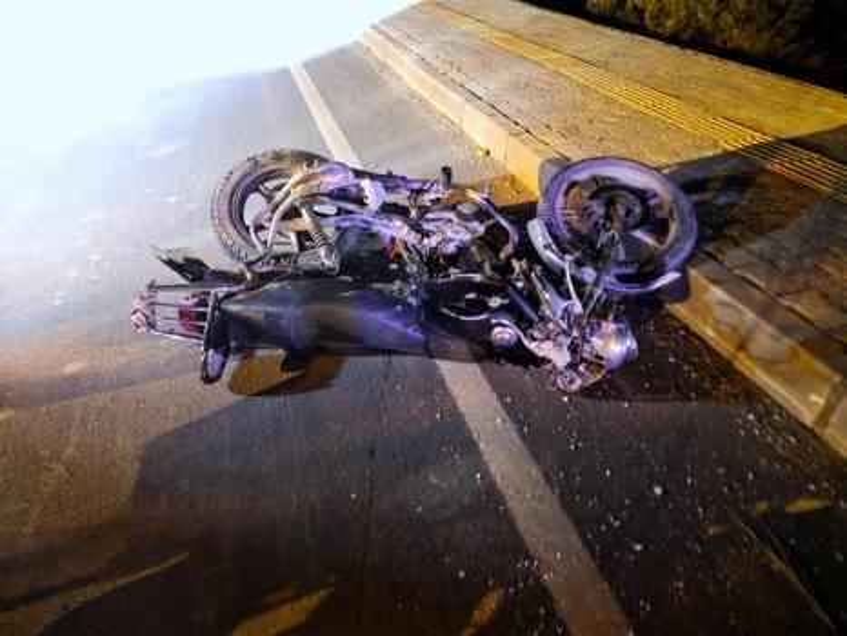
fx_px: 563
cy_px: 318
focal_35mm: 23
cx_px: 424
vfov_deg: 58.9
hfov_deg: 73.9
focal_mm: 6.3
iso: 3200
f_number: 1.7
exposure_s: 1/2
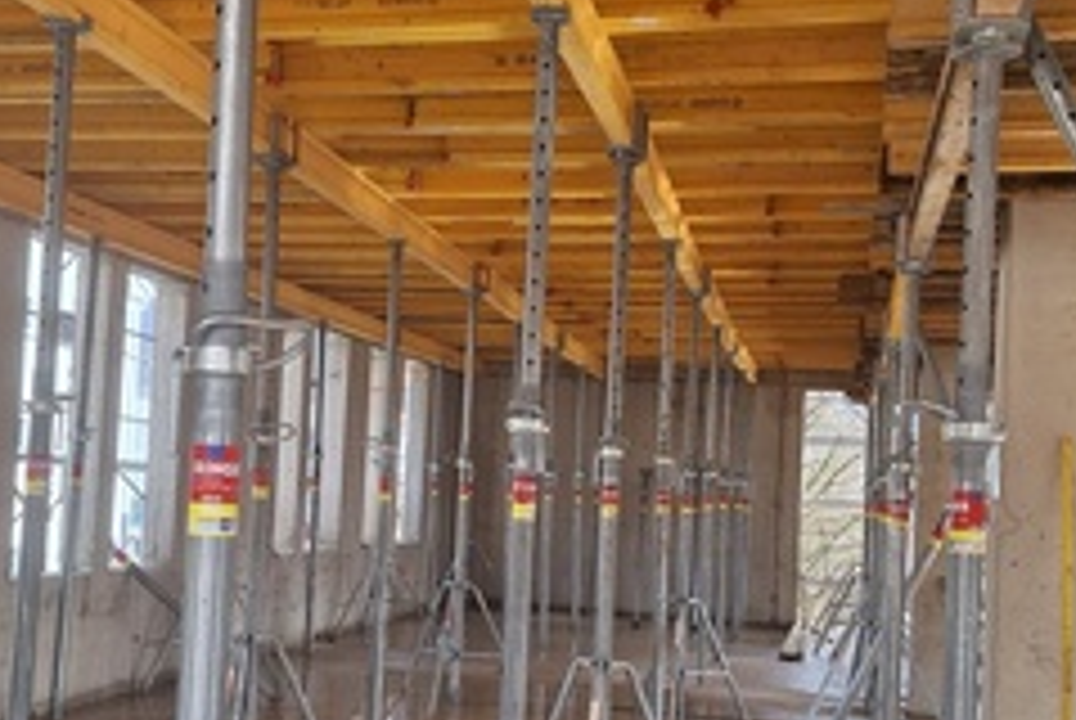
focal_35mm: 45
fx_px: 1347
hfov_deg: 43.5
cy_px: 472
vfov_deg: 29.8
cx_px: 464
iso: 40
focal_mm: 5.54
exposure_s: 1/328
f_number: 1.8
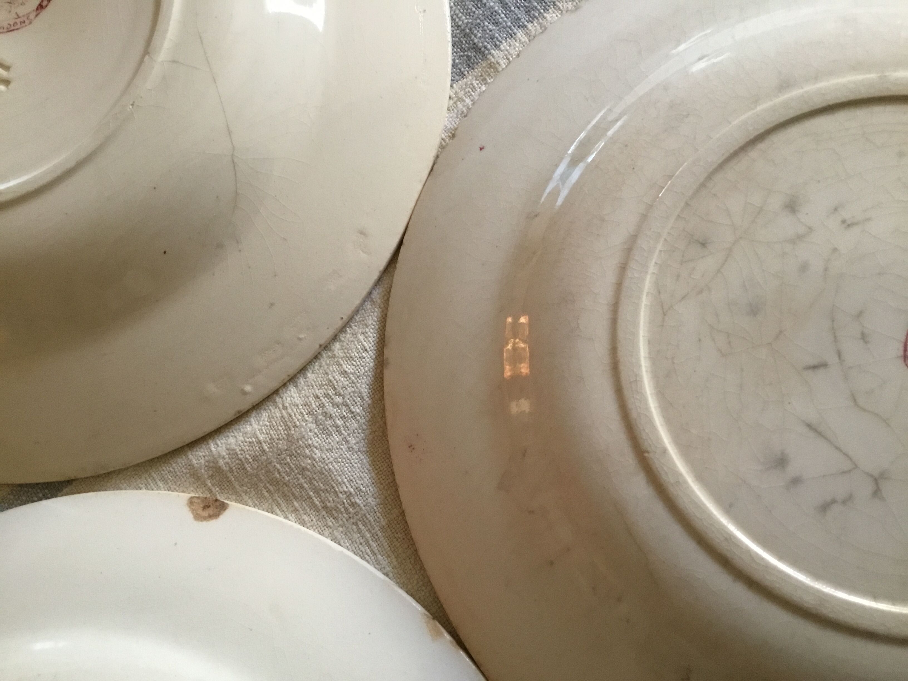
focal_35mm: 31
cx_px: 454
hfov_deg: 58.4
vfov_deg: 45.4
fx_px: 813
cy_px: 340
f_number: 2.4
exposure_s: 1/33
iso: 200
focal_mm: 3.3
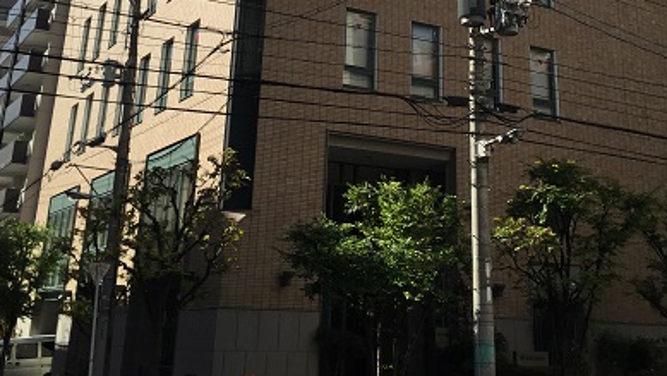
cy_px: -65
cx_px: 370
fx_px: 920
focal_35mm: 52
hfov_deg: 39.8
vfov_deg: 21.5
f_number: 2.2
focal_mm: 4.15
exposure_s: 1/1883
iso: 32
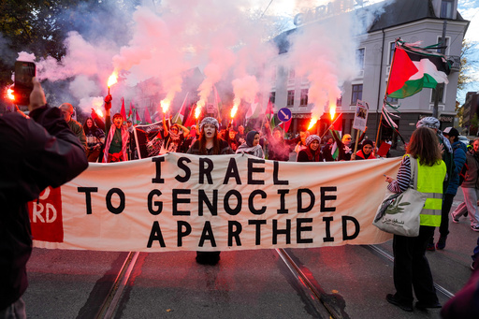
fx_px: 319
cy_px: 160
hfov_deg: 73.8
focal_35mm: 24
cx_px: 240
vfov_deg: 53.1
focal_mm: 24
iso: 320
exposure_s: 1/3200
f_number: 2.8
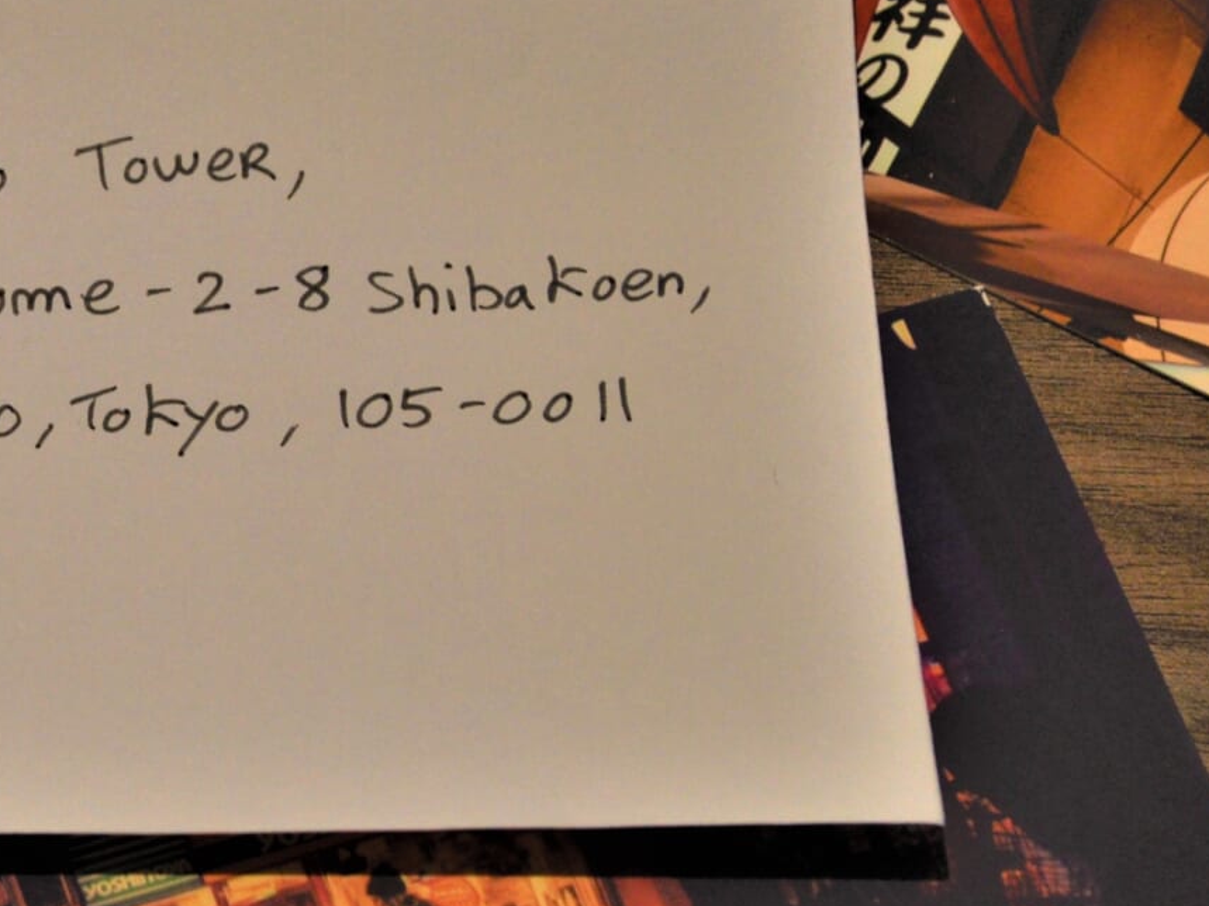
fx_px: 5518
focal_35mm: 158
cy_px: 294
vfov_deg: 9.4
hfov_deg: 12.2
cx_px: -213
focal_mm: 46
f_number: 7.1
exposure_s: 1/30
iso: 400
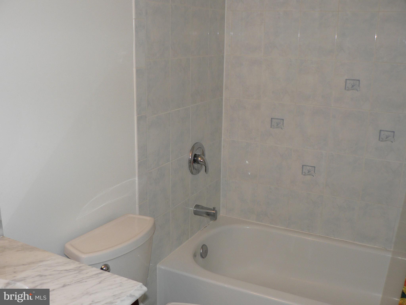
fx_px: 422
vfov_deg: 39.7
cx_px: 203
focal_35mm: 36
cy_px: 152
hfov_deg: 51.4
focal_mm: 6
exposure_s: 1/60
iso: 100
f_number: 2.8
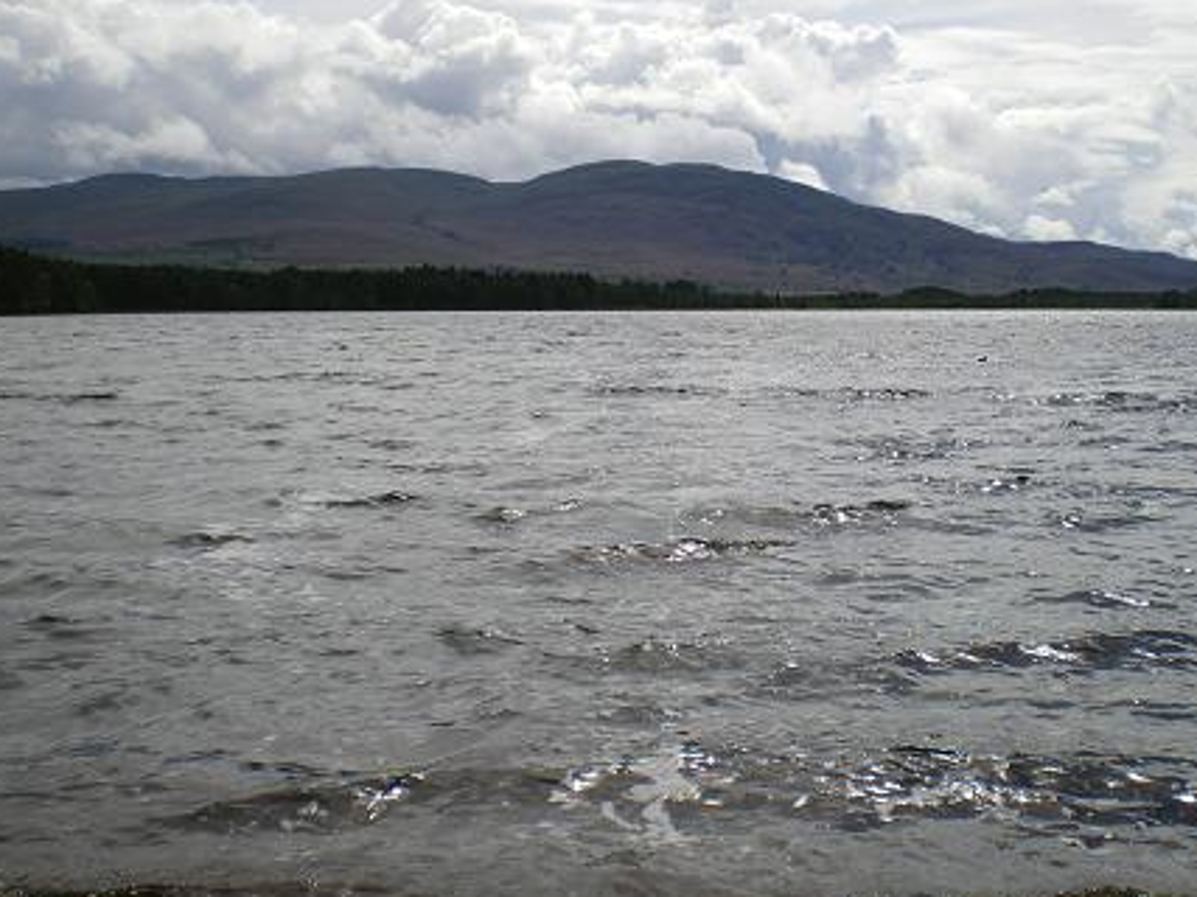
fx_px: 1625
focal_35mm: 47
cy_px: 460
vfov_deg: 30.9
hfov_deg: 40.4
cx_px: 678
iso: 64
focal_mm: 6.3
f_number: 4.6
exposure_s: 1/800
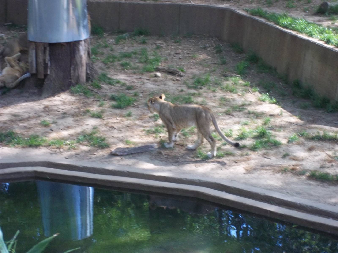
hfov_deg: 18.2
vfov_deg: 13.7
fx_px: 1055
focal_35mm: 108
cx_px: 169
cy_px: 126
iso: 160
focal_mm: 19.5
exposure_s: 1/60
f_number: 5.6
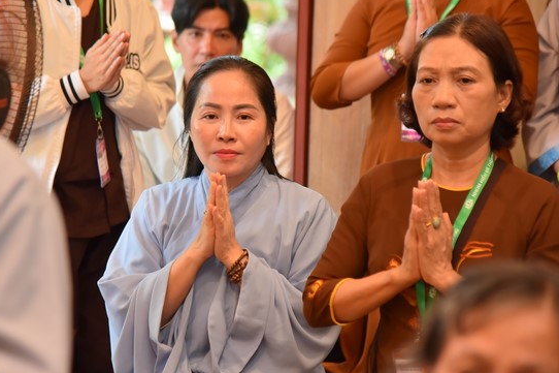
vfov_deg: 9.5
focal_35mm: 144
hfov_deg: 14.2
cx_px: 226
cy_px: 184
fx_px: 2235
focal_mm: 120
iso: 1600
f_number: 4.5
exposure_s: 1/125
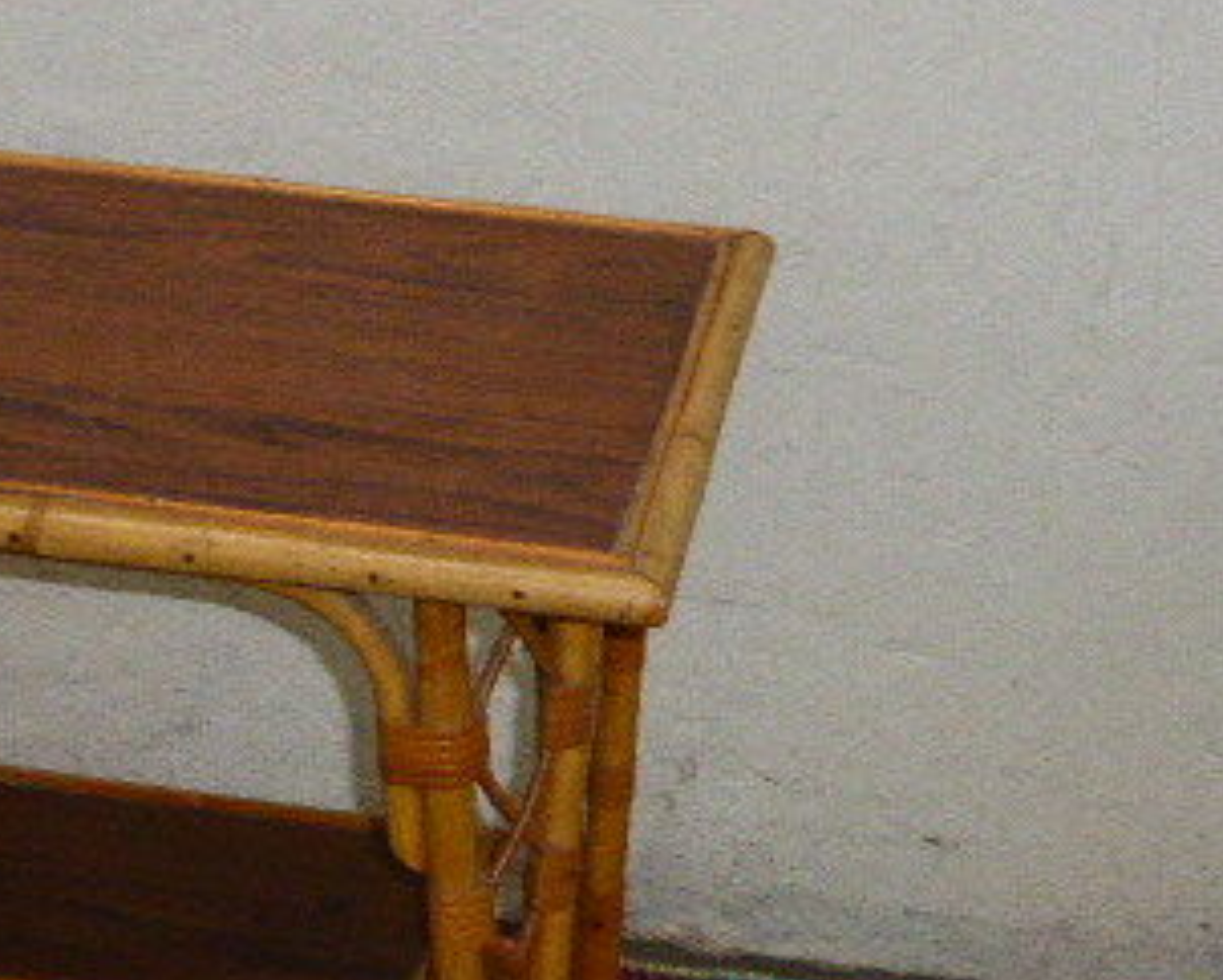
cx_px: 454
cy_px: 765
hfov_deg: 20.1
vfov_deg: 16.1
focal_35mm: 95
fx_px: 3441
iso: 800
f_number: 4.1
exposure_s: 1/60
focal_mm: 7.9
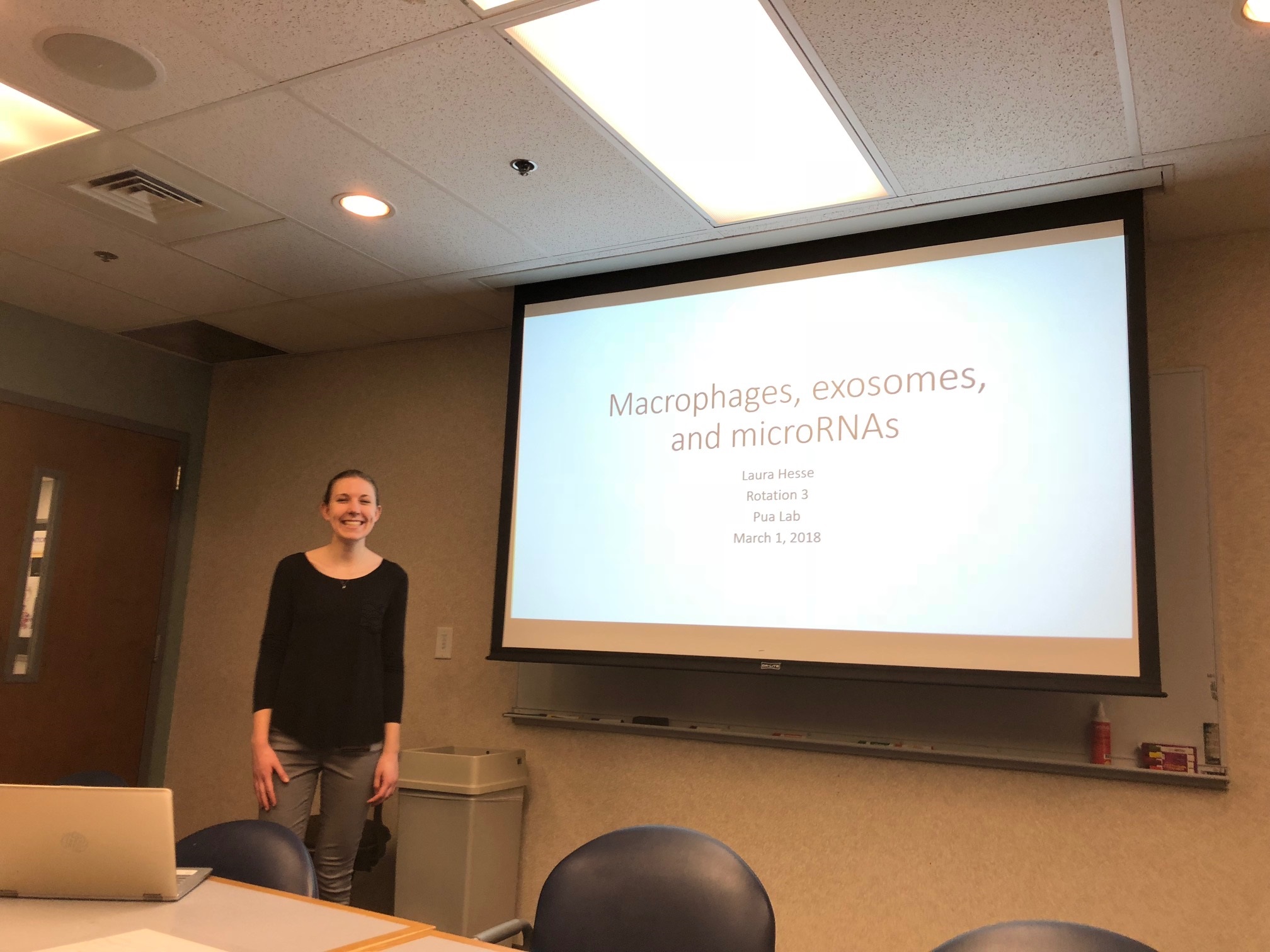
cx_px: 635
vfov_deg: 49.7
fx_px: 1027
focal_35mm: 28
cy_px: 476
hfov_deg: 63.4
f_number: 1.8
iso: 25
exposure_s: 1/40
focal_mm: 4
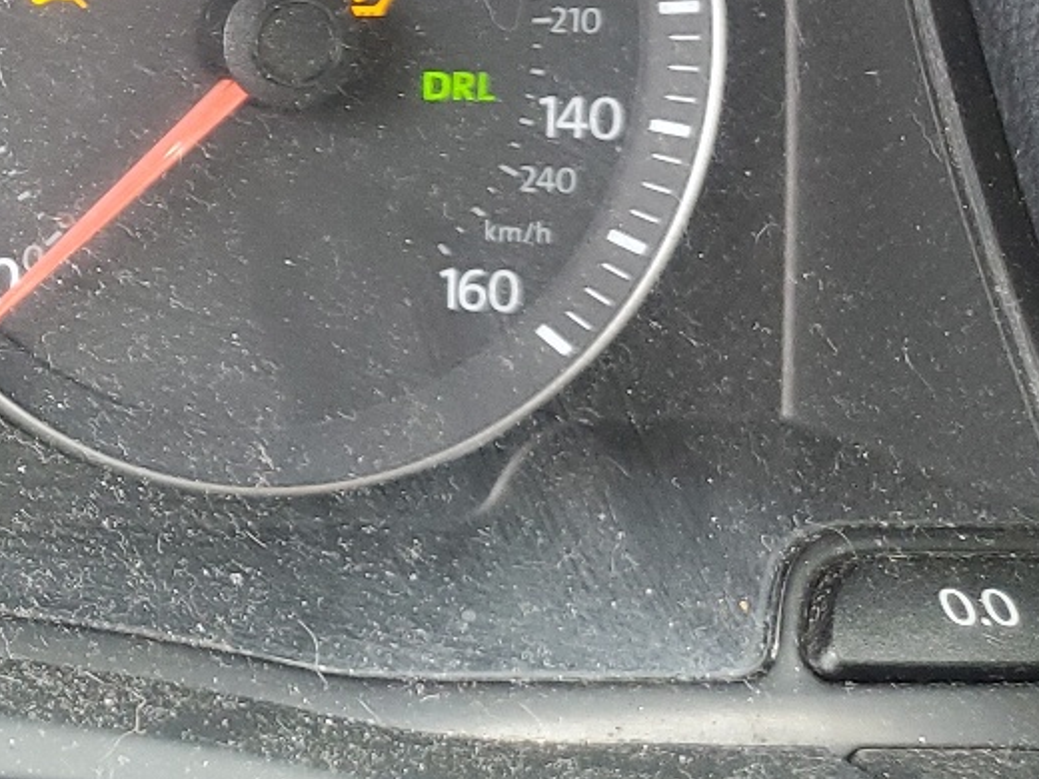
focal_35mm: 80
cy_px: 66
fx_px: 2401
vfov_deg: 18.1
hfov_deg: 20.9
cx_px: -502
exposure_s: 1/60.2
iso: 89
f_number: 1.5
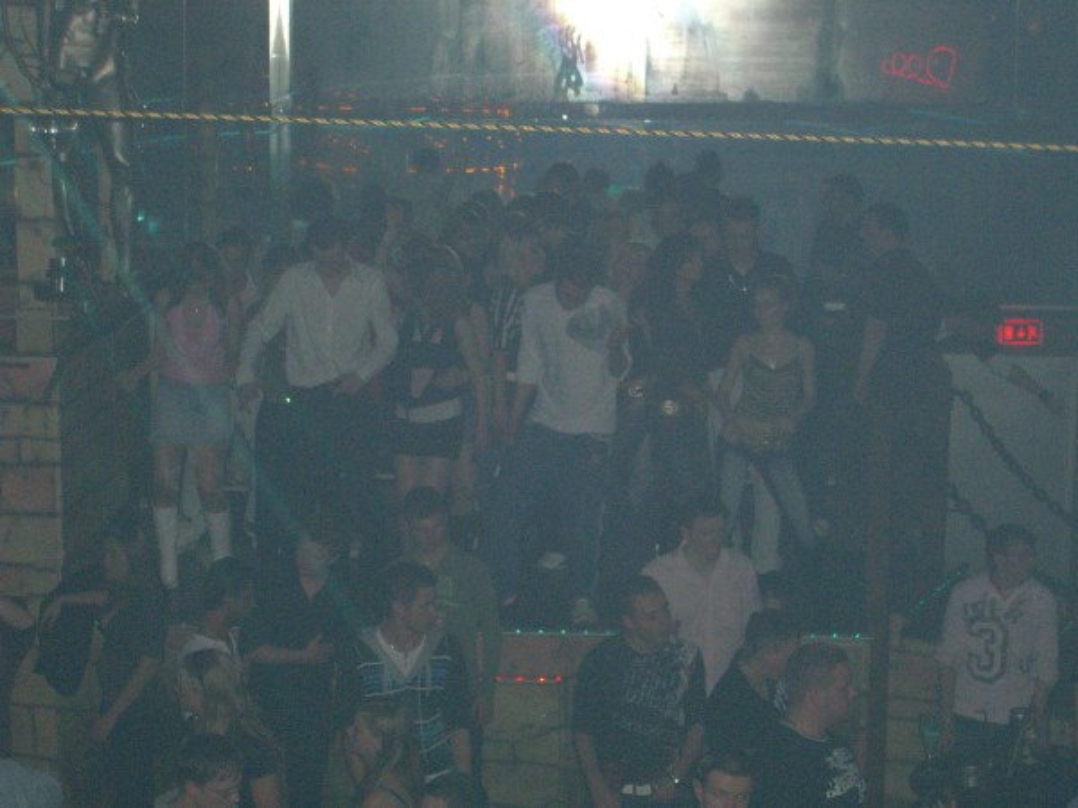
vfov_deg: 18.4
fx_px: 2491
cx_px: 539
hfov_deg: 24.4
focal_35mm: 80
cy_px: 404
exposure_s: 1/60
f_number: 4.4
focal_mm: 16.6
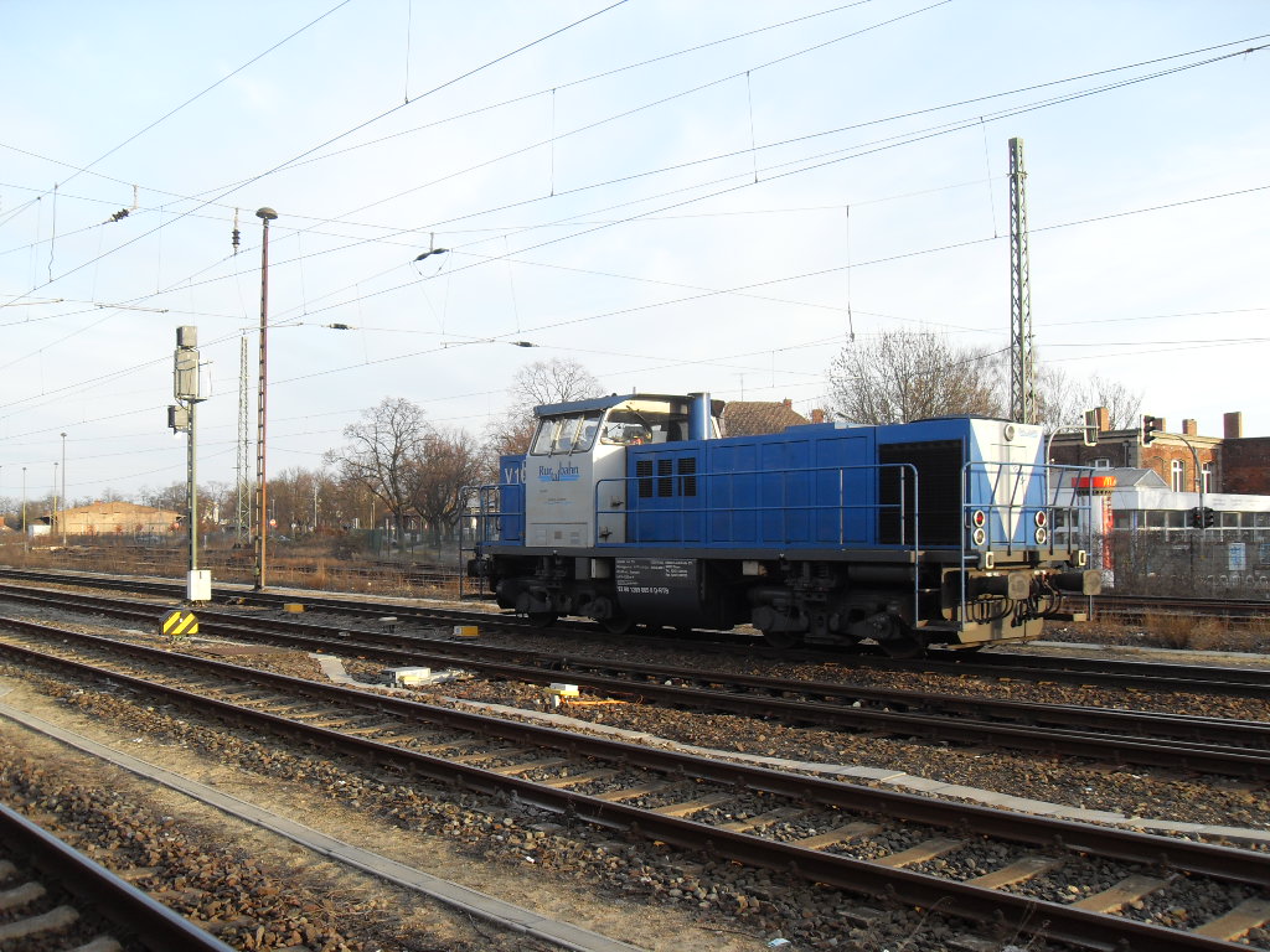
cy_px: 476
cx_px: 635
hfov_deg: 54.0
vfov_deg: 41.8
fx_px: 1247
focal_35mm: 34
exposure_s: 1/250
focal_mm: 6.3
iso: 80
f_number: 2.8
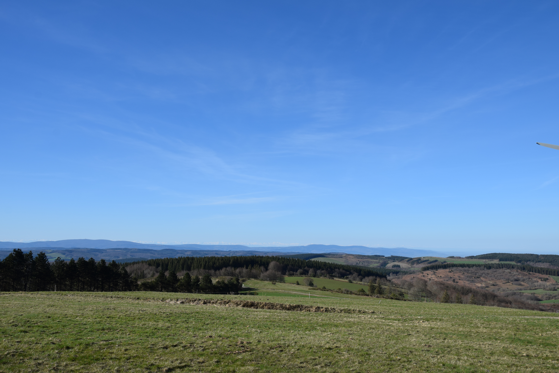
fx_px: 489
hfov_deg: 59.5
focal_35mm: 32
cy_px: 186
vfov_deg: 41.7
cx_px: 280
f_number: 10
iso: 200
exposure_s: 1/400
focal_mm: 21
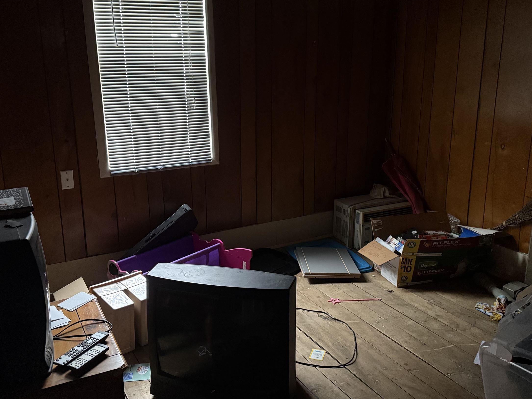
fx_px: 523
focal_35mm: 34
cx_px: 255
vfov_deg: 41.8
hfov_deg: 53.9
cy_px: 181
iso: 1000
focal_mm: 6.76
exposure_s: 1/39
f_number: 1.78
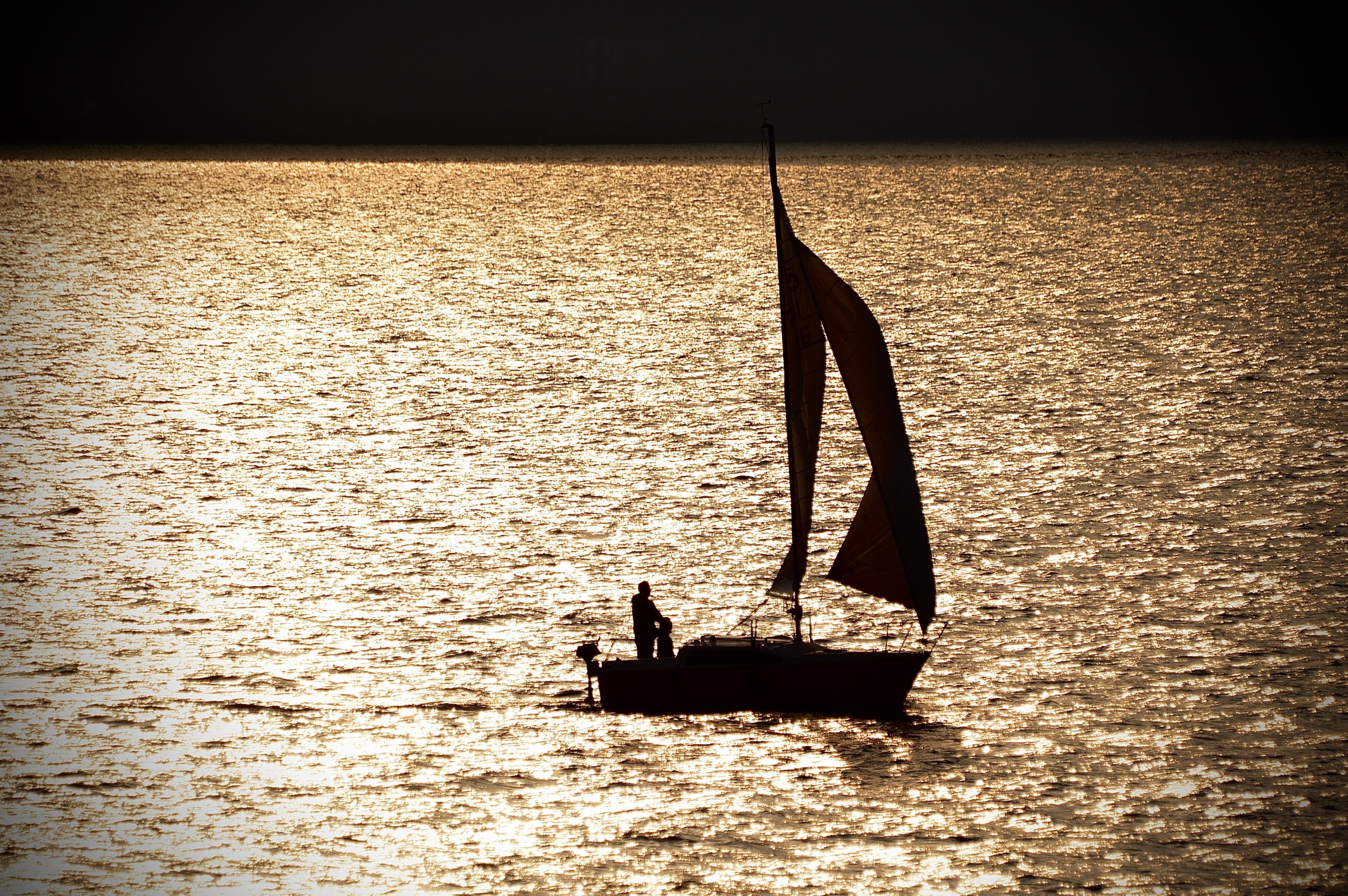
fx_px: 16835
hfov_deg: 4.6
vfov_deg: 3.0
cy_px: 448
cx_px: 674
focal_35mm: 450
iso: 200
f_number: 7.1
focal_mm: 300
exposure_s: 1/2500
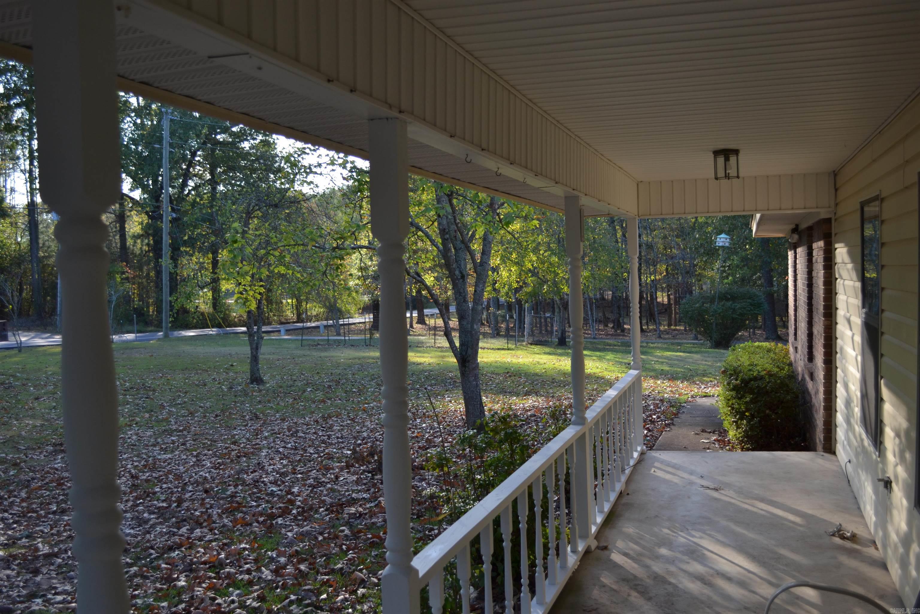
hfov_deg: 57.2
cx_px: 460
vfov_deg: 40.0
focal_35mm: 33
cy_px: 307
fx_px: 843
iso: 100
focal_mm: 22
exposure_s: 1/125
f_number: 4
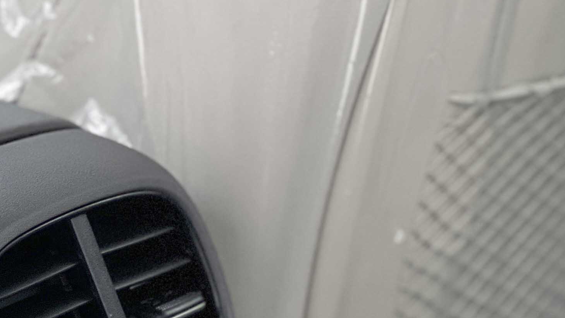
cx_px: 62
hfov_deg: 9.3
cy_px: 477
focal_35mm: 232
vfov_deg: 5.2
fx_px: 3476
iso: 200
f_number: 2.8
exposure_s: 1/120
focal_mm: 9
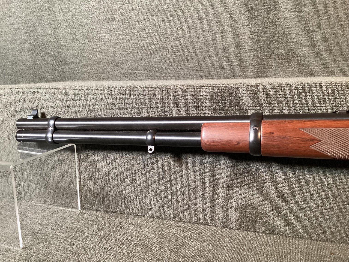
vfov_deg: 45.4
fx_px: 313
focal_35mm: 31
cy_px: 131
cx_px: 174
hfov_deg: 58.3
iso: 250
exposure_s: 1/40
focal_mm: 3.3
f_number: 2.4
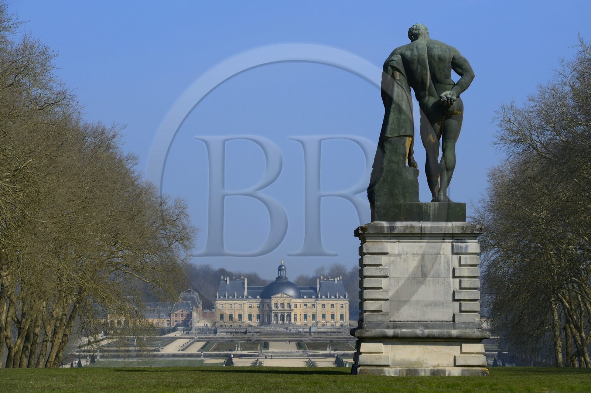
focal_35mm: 125
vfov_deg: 10.9
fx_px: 2050
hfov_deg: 16.4
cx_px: 296
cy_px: 196
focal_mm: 125
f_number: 10
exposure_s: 1/250
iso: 100
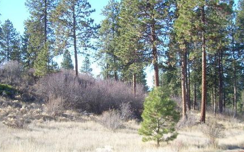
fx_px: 306
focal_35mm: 46
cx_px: 115
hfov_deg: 43.5
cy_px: 82
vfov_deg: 28.0
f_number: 2.8
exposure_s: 1/250
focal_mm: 6.3
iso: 50
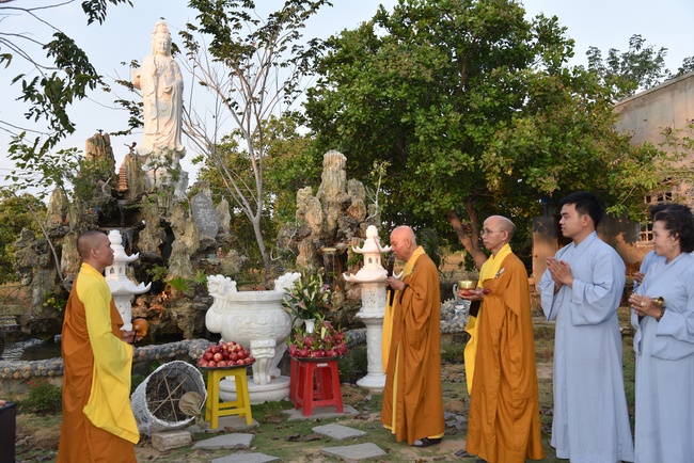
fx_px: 733
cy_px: 232
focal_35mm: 38
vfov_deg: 35.1
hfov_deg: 50.7
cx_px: 347
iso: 200
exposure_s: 1/125
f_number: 5.6
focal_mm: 38
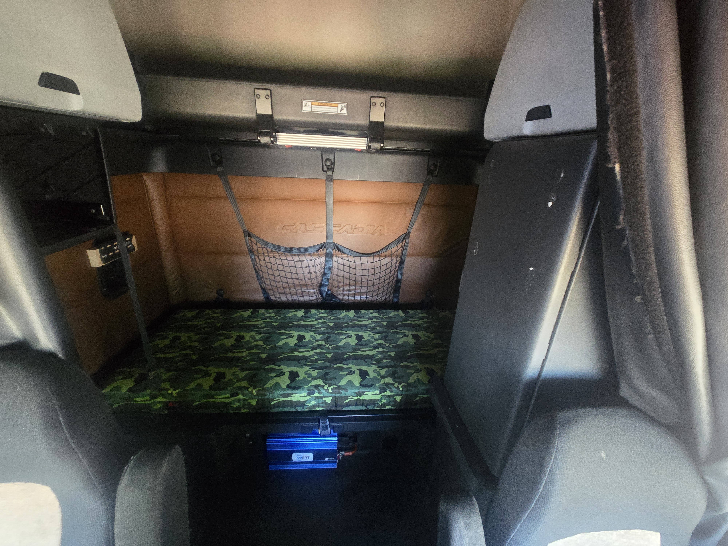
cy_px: 273
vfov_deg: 89.9
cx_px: 364
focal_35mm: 13
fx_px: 273
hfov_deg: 106.2
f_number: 2.2
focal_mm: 2.2
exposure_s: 1/30
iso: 1250
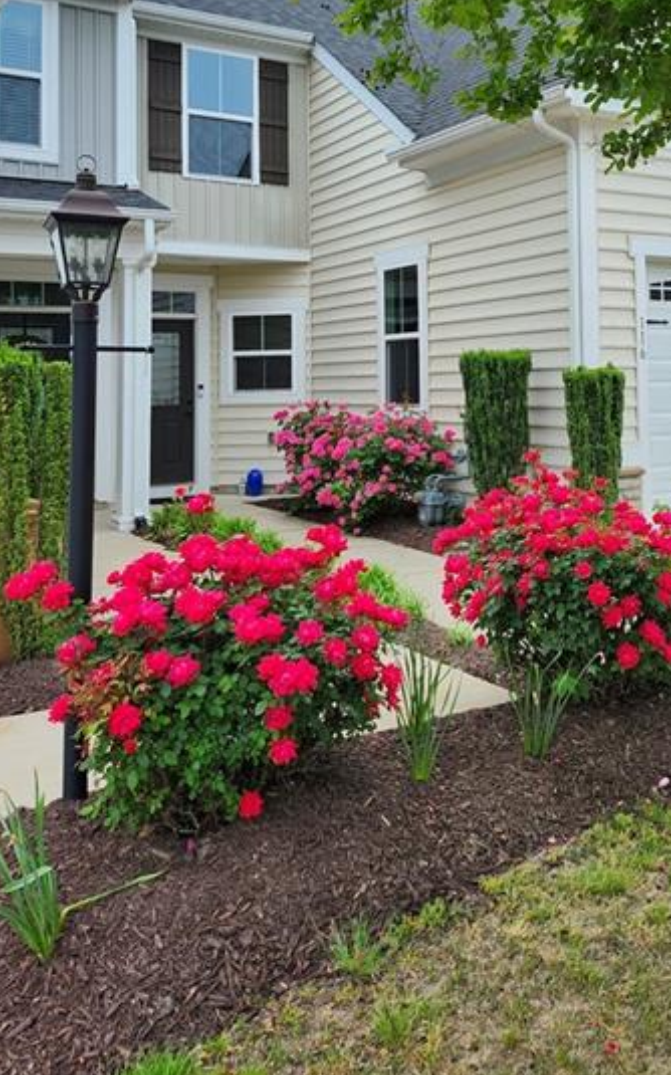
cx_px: 524
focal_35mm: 35
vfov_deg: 54.1
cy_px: 348
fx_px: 1025
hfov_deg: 35.2
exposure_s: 1/514
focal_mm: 5.54
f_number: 1.8
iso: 25
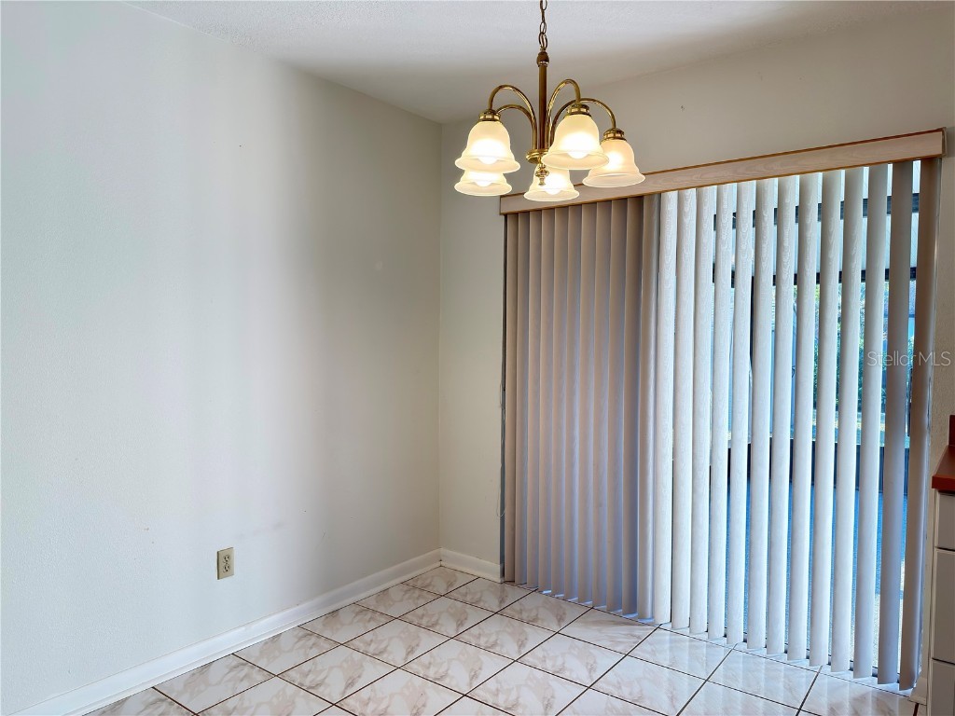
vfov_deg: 56.8
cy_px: 358
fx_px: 662
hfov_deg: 71.6
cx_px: 478
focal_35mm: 24
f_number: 1.78
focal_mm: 6.76
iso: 160
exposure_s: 1/145
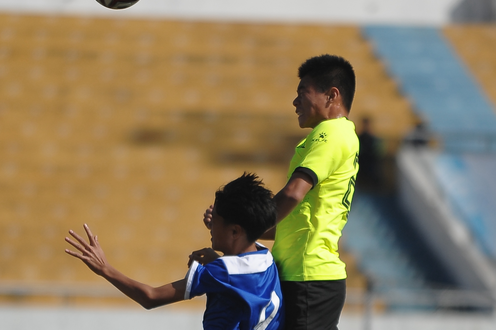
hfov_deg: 3.8
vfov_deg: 2.5
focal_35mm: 550
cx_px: 326
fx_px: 7573
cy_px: 245
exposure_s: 1/4000
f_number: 2.8
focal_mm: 200
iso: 200
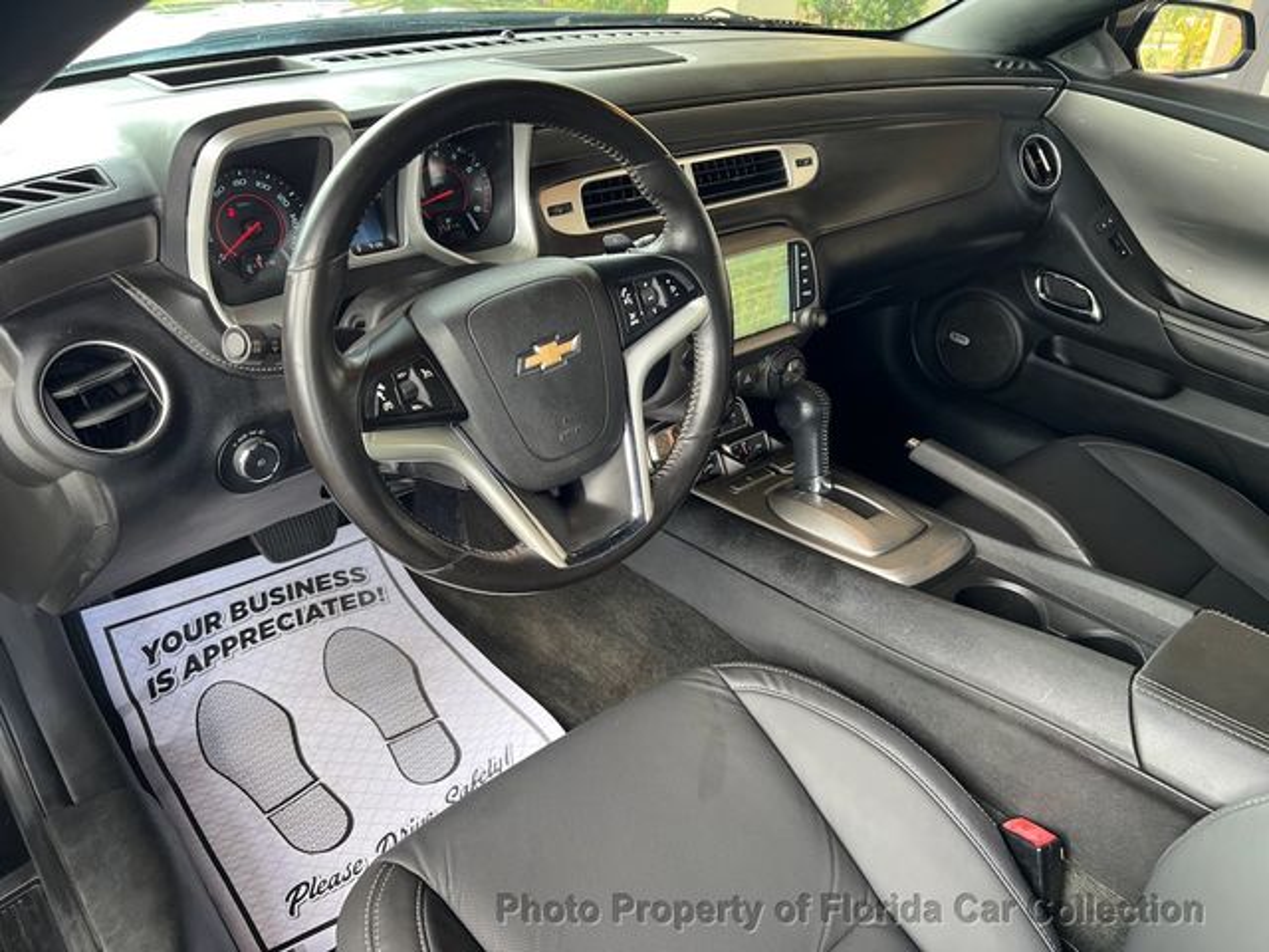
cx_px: 634
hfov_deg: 67.3
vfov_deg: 53.1
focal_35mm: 26
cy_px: 476
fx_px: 953
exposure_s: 1/121
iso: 125
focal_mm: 5.7
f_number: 1.5
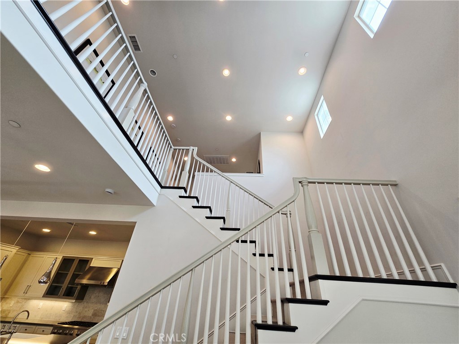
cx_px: 230
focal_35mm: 13
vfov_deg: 89.9
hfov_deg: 106.2
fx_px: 172
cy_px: 172
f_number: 2.2
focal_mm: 2.2
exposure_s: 1/60.2
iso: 64
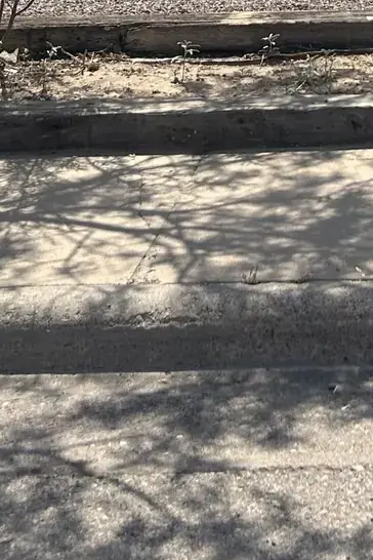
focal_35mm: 99
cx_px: 500
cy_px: -192
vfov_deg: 18.9
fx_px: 1539
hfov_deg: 13.3
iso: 50
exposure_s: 1/4115
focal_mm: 5.7
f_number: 1.5
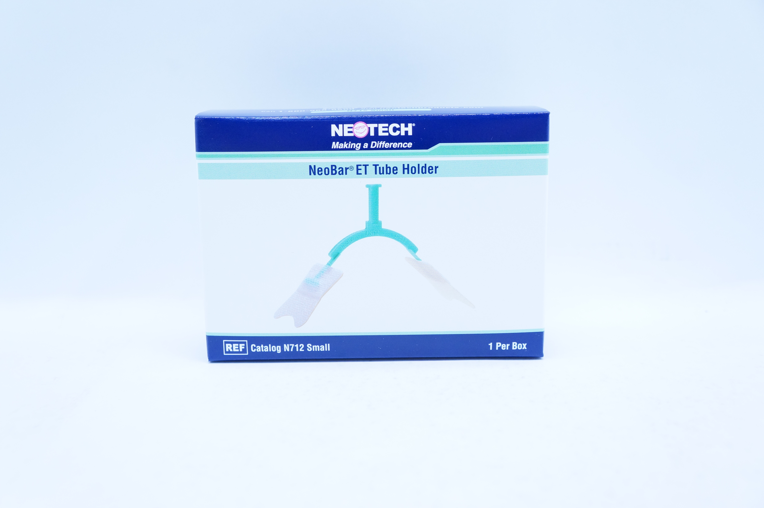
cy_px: 254
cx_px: 382
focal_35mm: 42
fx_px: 890
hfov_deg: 46.4
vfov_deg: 31.8
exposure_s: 1/160
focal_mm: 28
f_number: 4.5
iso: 800
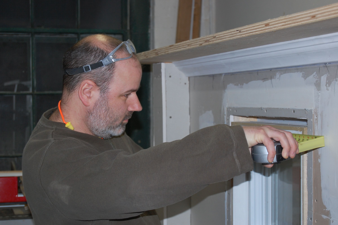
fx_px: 774
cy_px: 112
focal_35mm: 82
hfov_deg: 24.6
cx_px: 169
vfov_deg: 16.5
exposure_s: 1/60
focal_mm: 55
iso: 400
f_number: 5.6
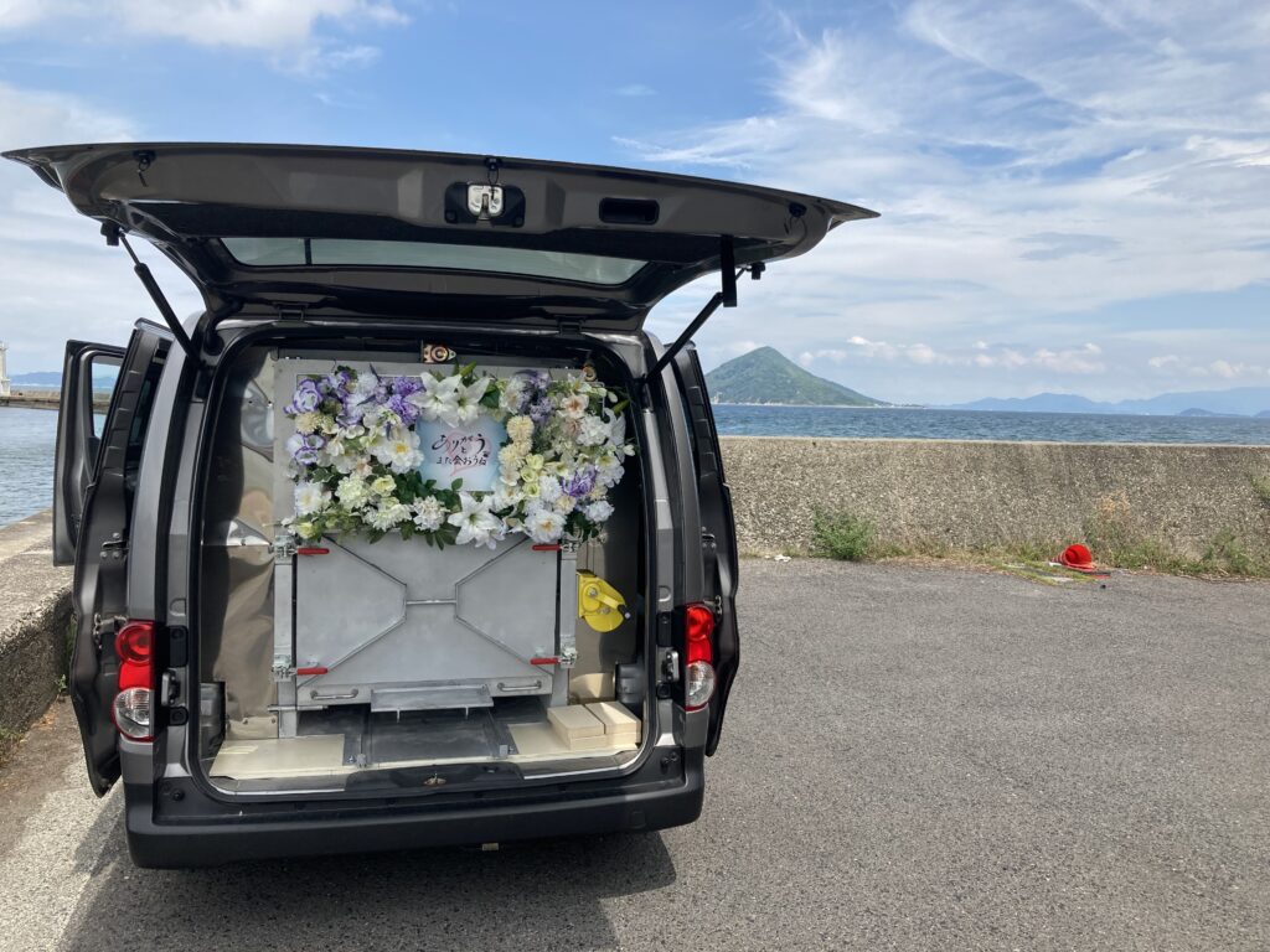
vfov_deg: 49.7
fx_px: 1027
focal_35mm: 28
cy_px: 476
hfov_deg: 63.4
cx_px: 635
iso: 20
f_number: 1.8
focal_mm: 3.99
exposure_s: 1/1656
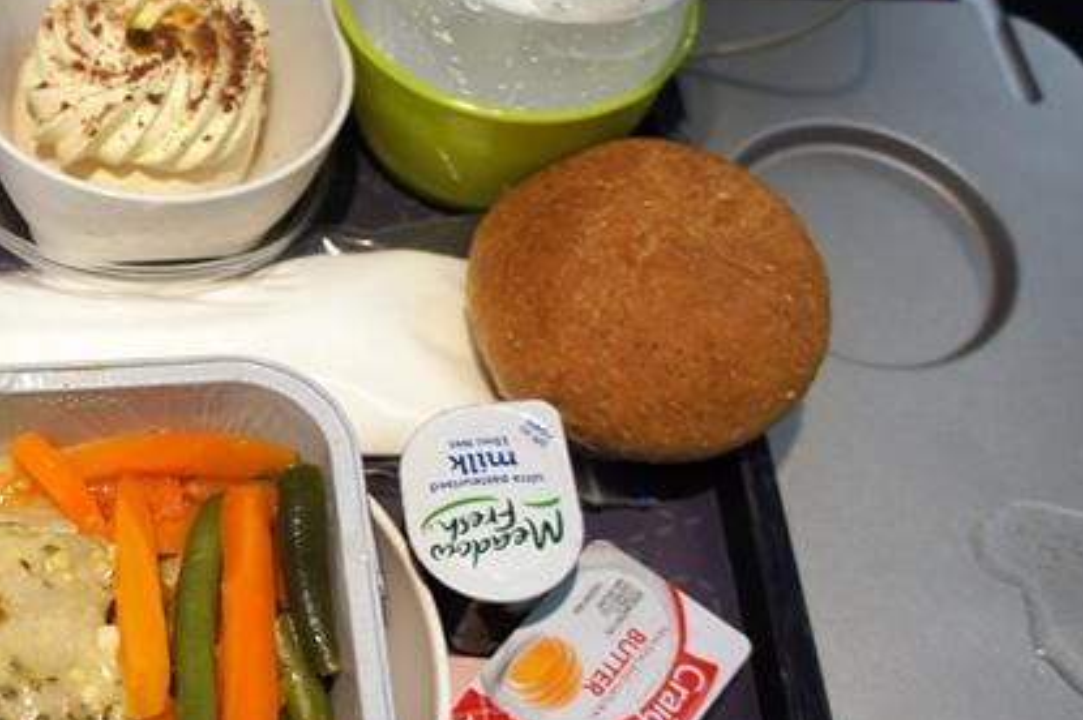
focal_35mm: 52
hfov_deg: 36.1
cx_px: 123
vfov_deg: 25.9
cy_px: 323
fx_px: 1563
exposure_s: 1/30
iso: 320
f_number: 3.5
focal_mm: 18
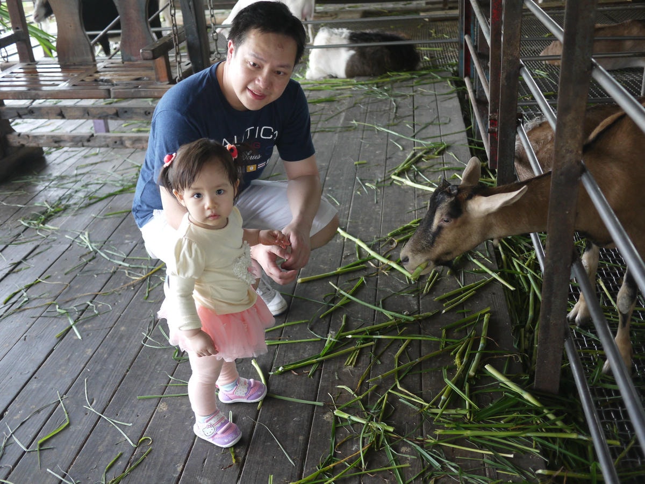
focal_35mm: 40
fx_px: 745
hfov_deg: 46.8
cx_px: 322
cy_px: 242
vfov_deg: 36.0
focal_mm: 20
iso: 320
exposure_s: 1/125
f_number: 1.7
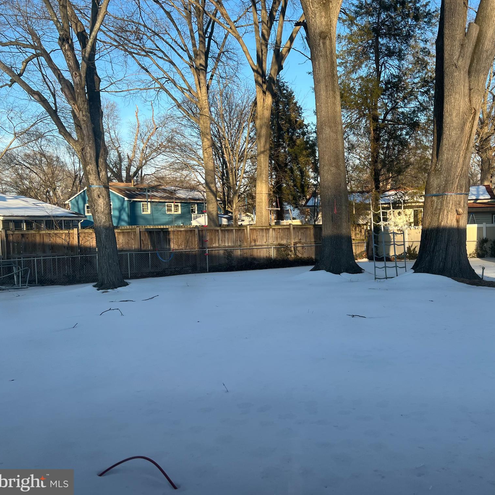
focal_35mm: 31
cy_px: 246
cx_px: 326
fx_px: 502
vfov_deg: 52.5
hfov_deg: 51.6
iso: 50
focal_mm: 5.7
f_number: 1.5
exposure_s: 1/1058
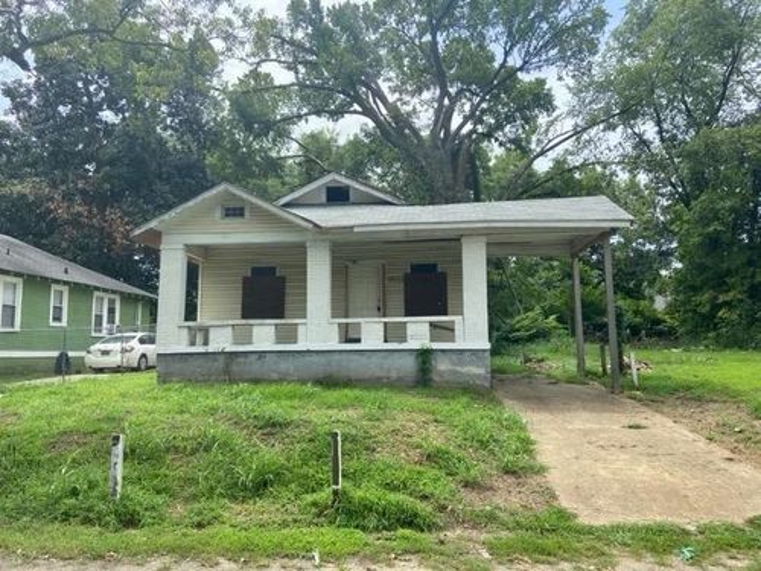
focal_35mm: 26
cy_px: 286
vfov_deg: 53.1
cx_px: 380
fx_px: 572
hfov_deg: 67.3
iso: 32
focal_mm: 4.25
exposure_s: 1/1346
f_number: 1.8
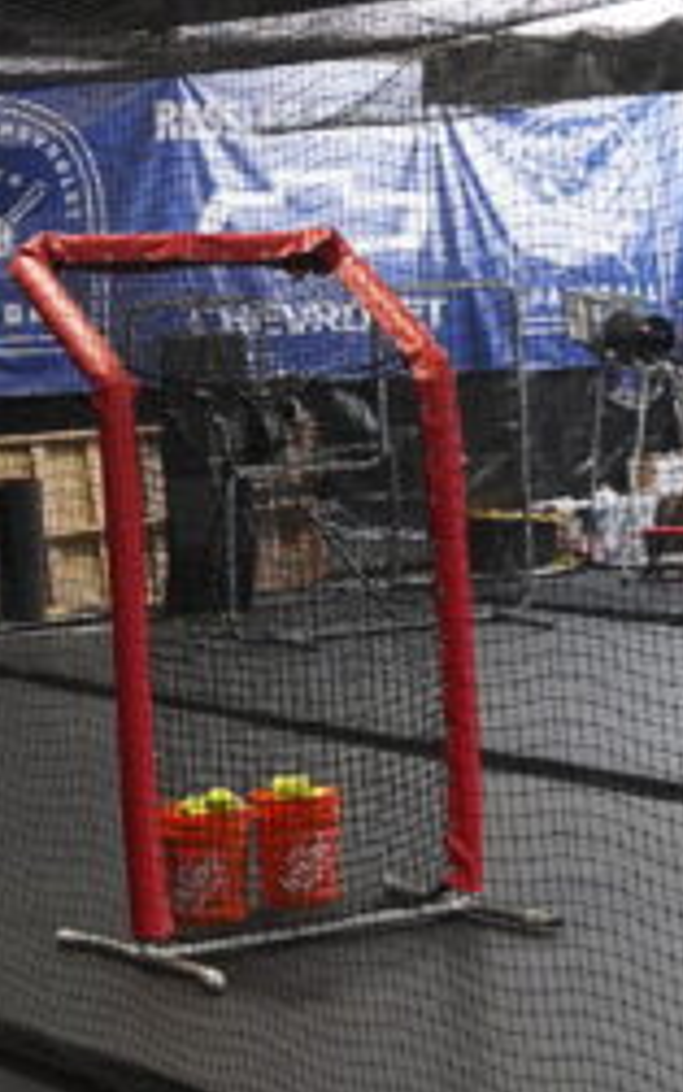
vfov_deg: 20.7
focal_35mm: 100
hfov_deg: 13.1
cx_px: 413
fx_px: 2977
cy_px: 324
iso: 3200
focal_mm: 24
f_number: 4
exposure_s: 1/200
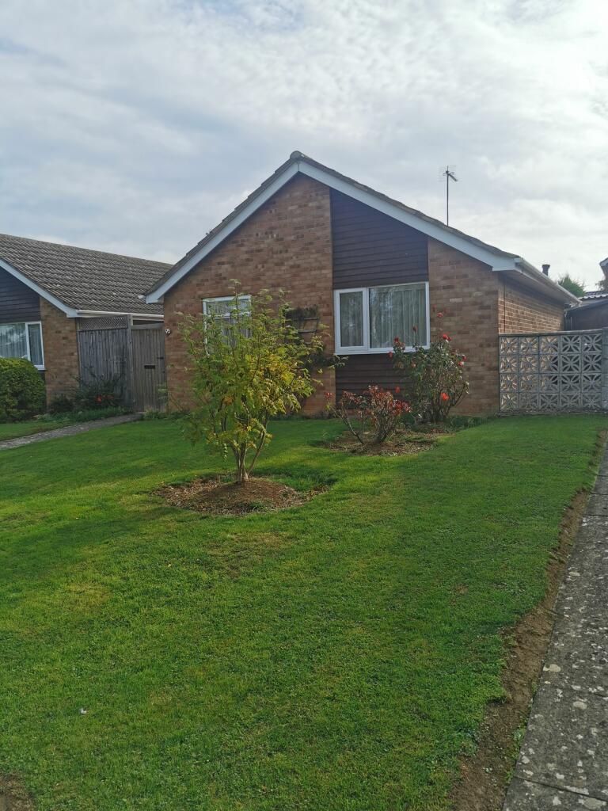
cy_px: 406
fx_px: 632
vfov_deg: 65.3
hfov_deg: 51.4
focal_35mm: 27
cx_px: 304
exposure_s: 1/2427
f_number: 1.6
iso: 50
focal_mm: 5.56
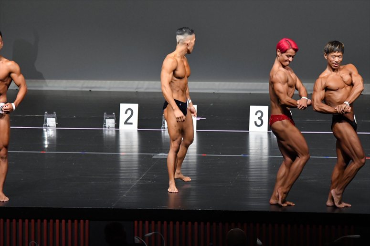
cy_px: 123
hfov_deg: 8.1
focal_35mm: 255
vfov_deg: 5.4
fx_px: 2620
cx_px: 185
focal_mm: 170
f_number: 5.6
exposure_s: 1/400
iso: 5000
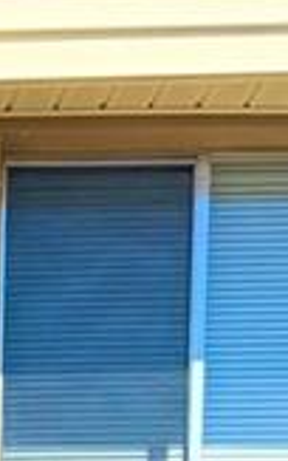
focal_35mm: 187
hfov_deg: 6.4
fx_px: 2346
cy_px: 1499
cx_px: -565
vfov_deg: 8.7
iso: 80
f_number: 1.78
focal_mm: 6.76
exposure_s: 1/3759
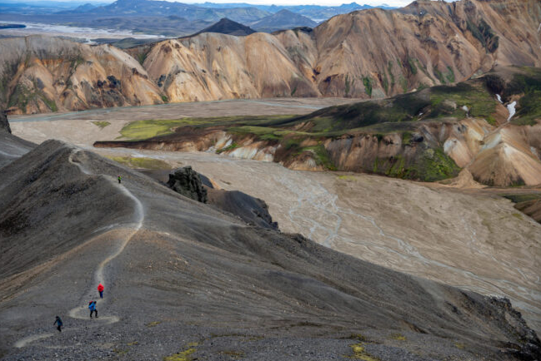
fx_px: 617
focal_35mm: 41
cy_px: 176
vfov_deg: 32.7
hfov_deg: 47.3
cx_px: 256
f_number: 6.3
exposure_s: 1/1000
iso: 200
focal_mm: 38
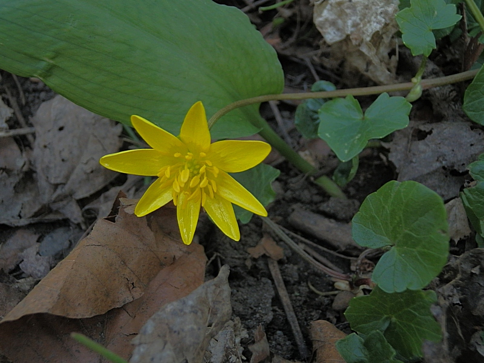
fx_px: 517
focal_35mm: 37
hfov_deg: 50.1
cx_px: 242
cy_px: 182
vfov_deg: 38.7
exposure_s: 1/320
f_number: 3.9
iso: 250
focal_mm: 6.7
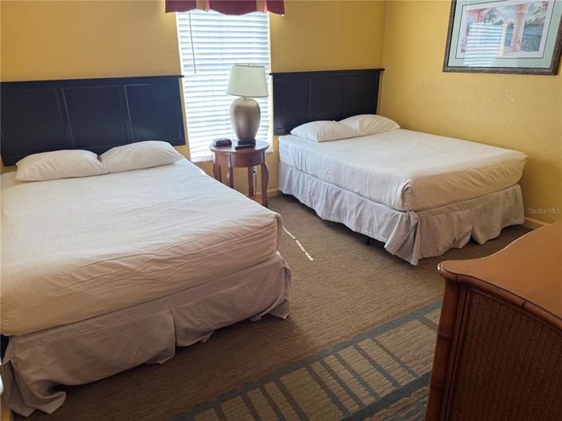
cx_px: 281
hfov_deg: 71.6
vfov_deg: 56.8
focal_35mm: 24
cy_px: 210
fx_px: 389
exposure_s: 1/120
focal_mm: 6.76
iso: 100
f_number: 1.78
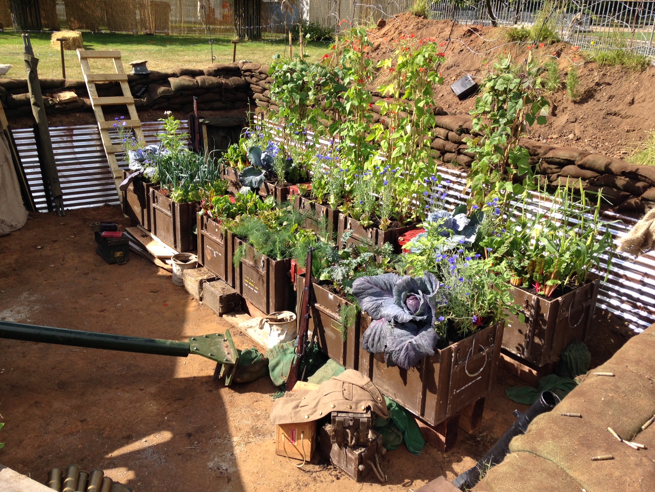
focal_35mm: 33
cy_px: 246
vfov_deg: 42.9
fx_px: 624
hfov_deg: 55.4
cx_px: 328
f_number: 2.4
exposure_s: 1/723
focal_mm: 4.12
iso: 50
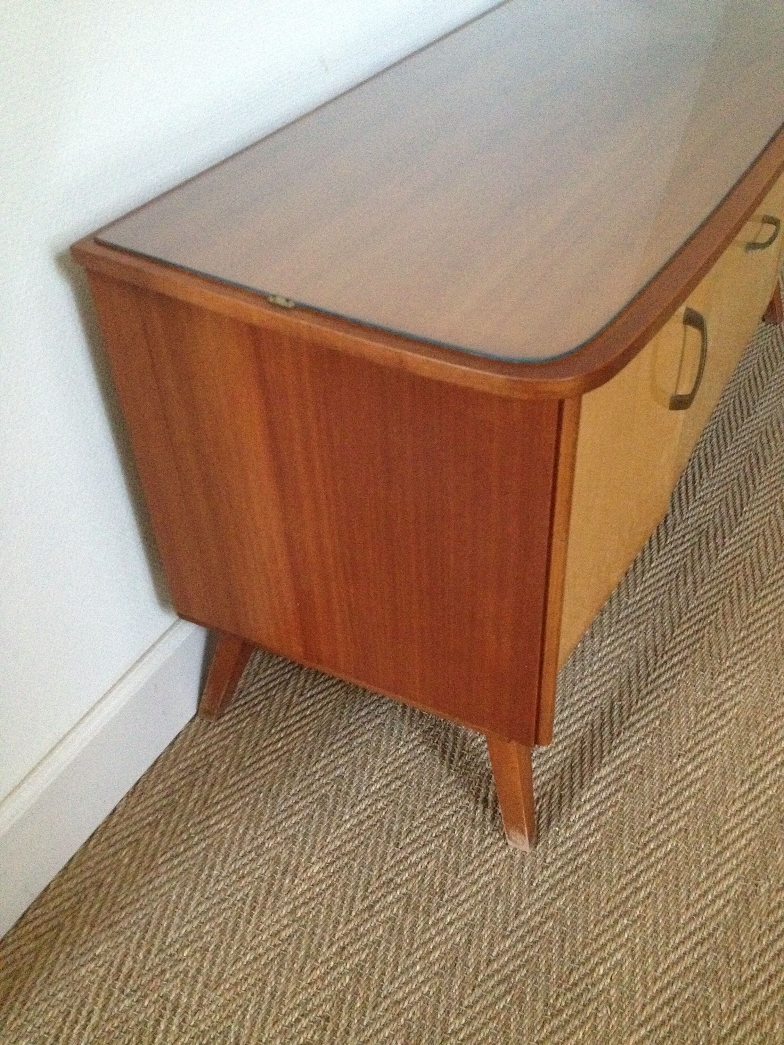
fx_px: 1057
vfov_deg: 52.6
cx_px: 392
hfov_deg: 40.7
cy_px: 522
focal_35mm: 35
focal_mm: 4.28
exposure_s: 1/15
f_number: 2.4
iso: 800
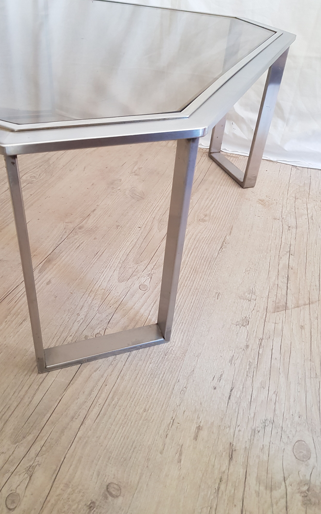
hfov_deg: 44.3
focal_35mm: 28
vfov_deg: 66.5
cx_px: 127
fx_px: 392
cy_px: 253
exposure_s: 1/33
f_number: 1.7
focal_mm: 4.2
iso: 200
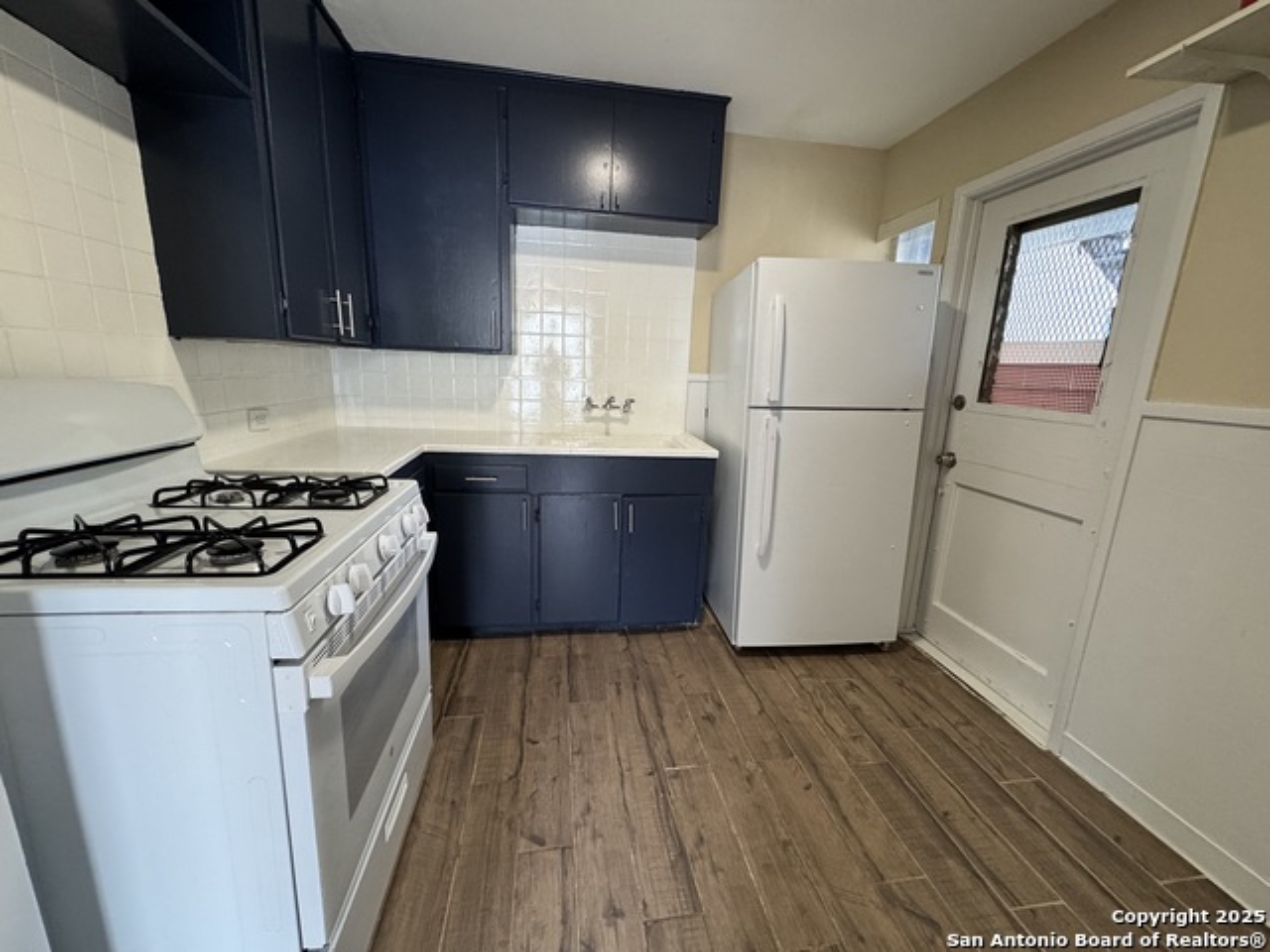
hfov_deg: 102.1
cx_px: 635
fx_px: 514
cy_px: 476
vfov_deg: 85.7
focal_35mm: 14
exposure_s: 1/99
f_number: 2.2
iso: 200
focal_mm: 2.22
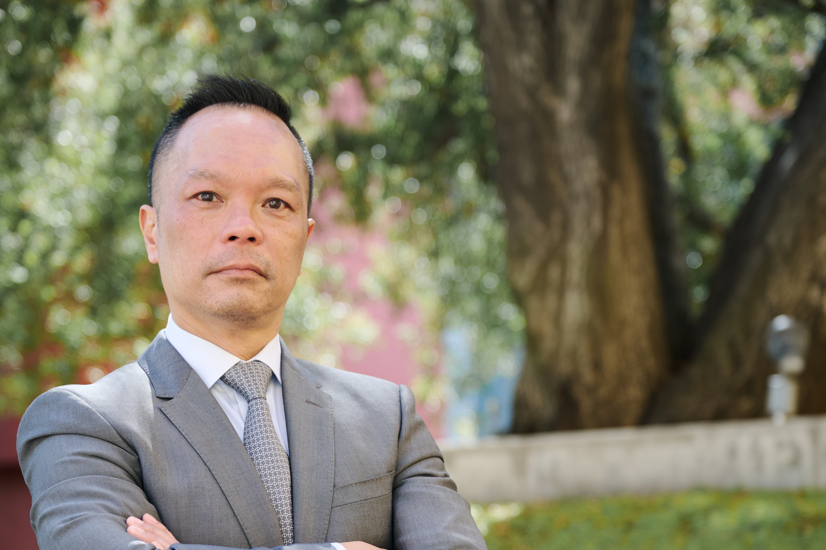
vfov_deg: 12.7
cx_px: 412
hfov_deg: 19.1
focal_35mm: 107
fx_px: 2455
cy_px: 498
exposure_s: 1/320
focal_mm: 55
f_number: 2.8
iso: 64
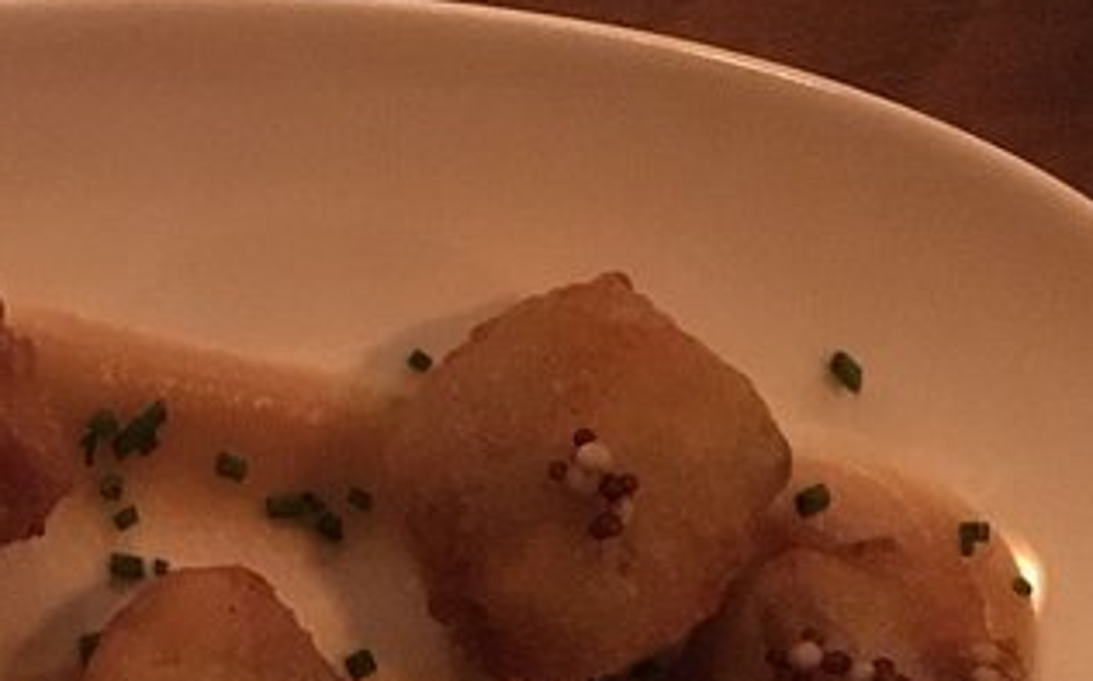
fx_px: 2173
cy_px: 600
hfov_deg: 27.2
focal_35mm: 73
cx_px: 97
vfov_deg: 17.6
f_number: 2.2
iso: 1000
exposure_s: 1/15
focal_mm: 4.15
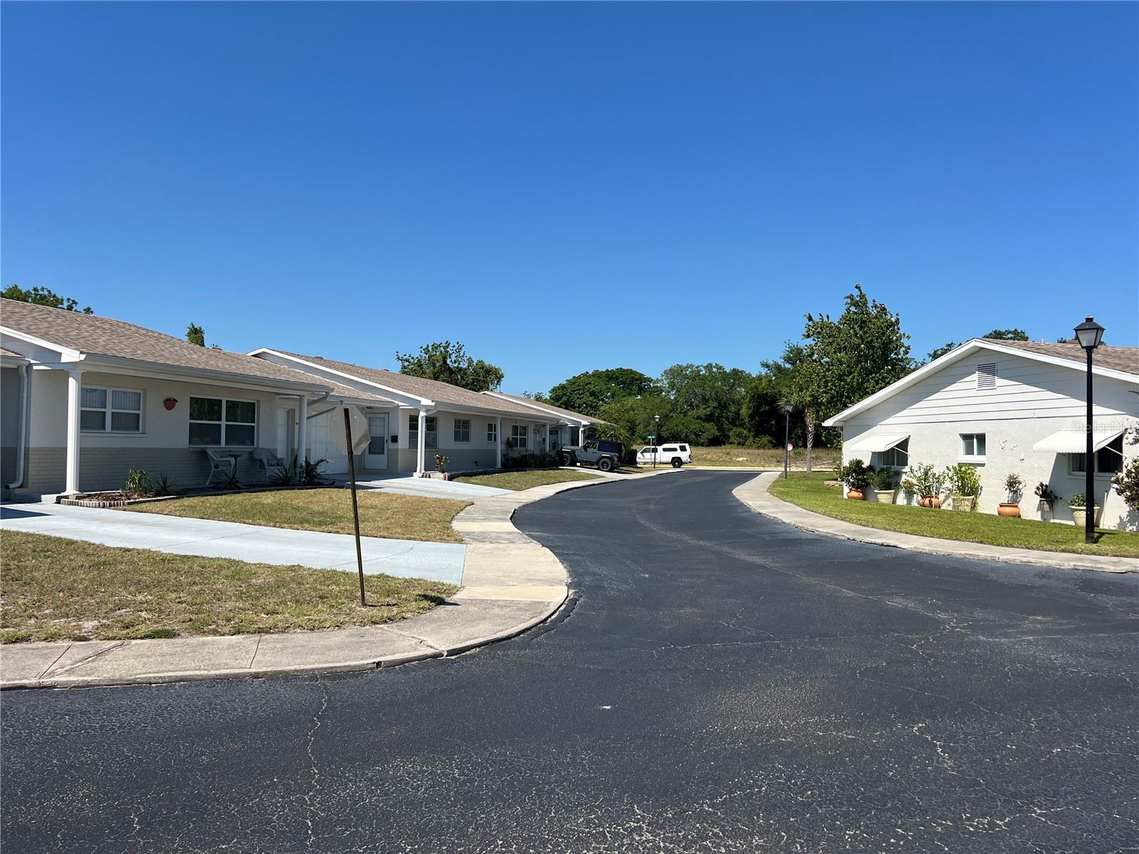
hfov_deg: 67.3
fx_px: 856
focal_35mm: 26
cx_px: 570
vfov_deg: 53.1
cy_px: 427
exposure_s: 1/5319
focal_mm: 5.7
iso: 50
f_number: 1.5
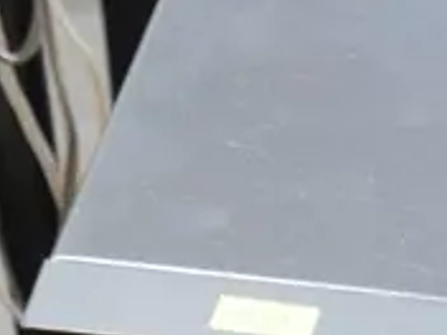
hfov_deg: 10.4
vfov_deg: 8.0
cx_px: 894
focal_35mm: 175
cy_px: 742
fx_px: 2260
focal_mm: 15
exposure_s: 1/60
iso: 500
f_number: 3.6
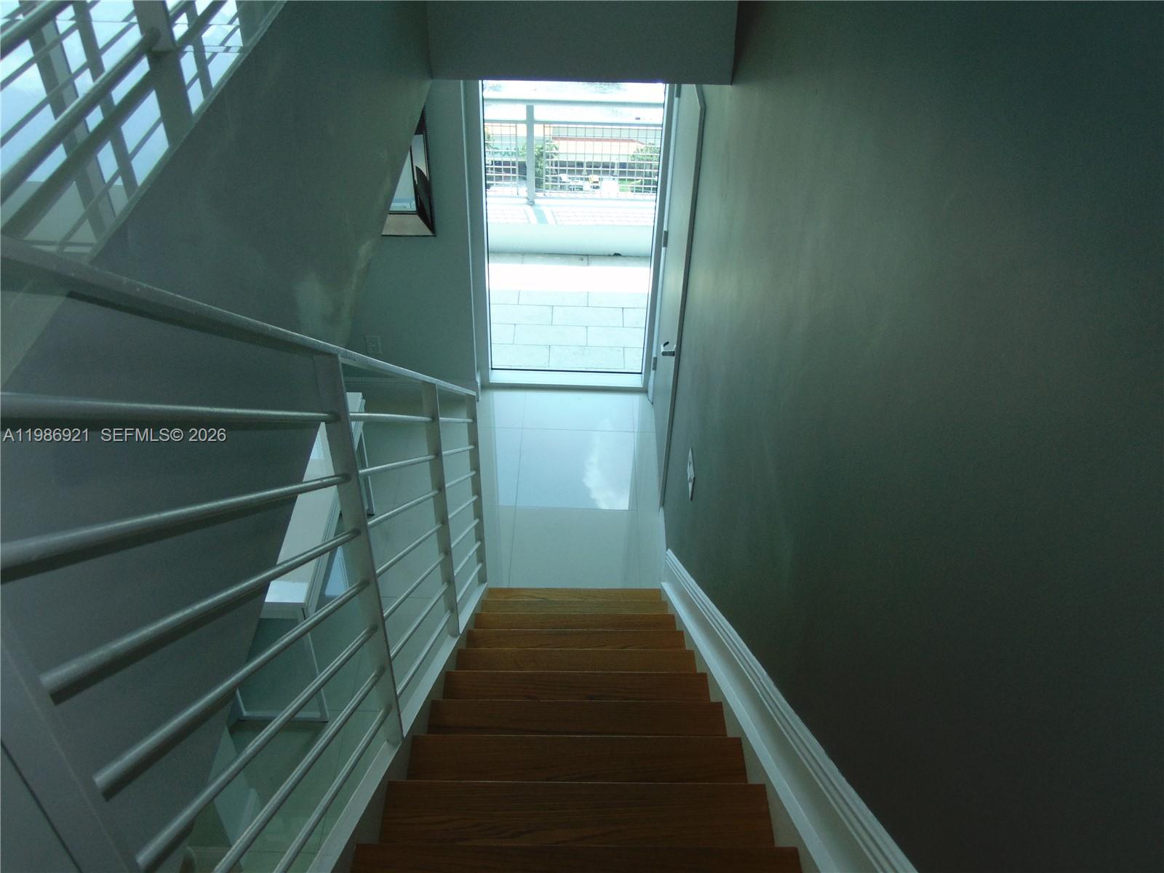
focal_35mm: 30
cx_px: 582
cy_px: 436
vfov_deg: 46.8
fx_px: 1009
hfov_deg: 60.0
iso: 80
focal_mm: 5.4
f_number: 3.1
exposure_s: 1/160
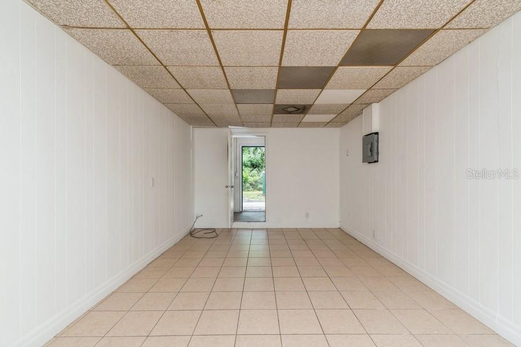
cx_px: 260
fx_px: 217
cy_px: 174
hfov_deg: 100.4
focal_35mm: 15
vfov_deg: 77.3
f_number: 8
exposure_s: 1/20
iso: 200
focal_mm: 10
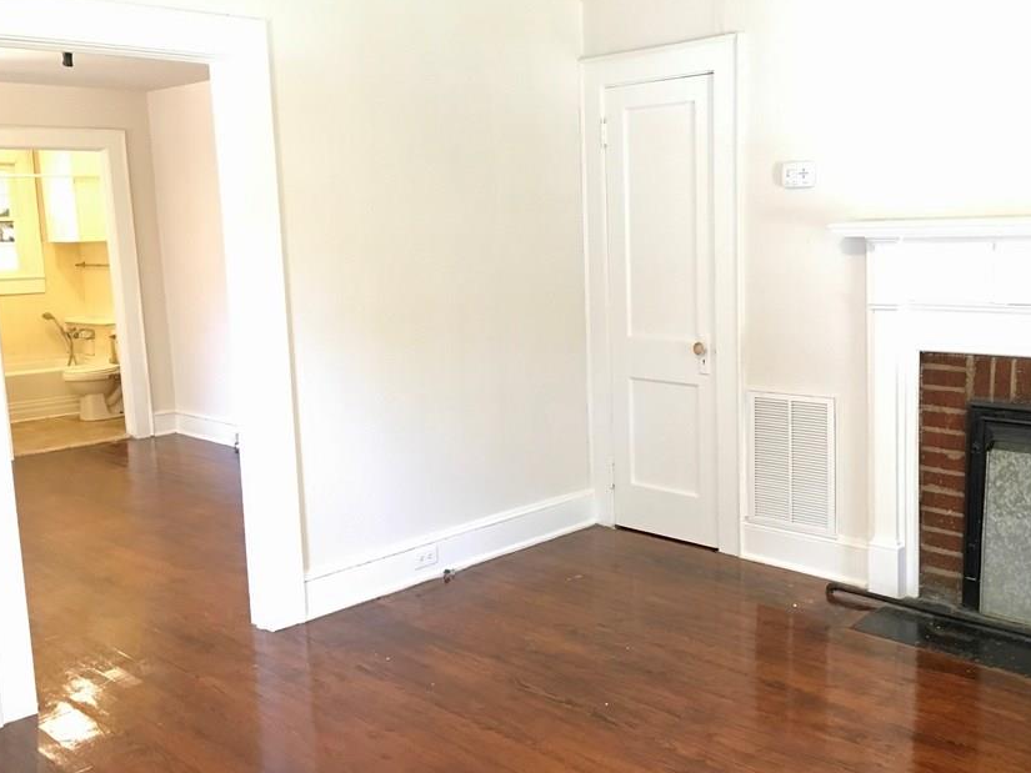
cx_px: 585
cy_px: 393
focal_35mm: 36
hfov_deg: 51.2
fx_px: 1072
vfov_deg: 39.7
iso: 200
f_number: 2.2
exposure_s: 1/15
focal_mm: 4.15
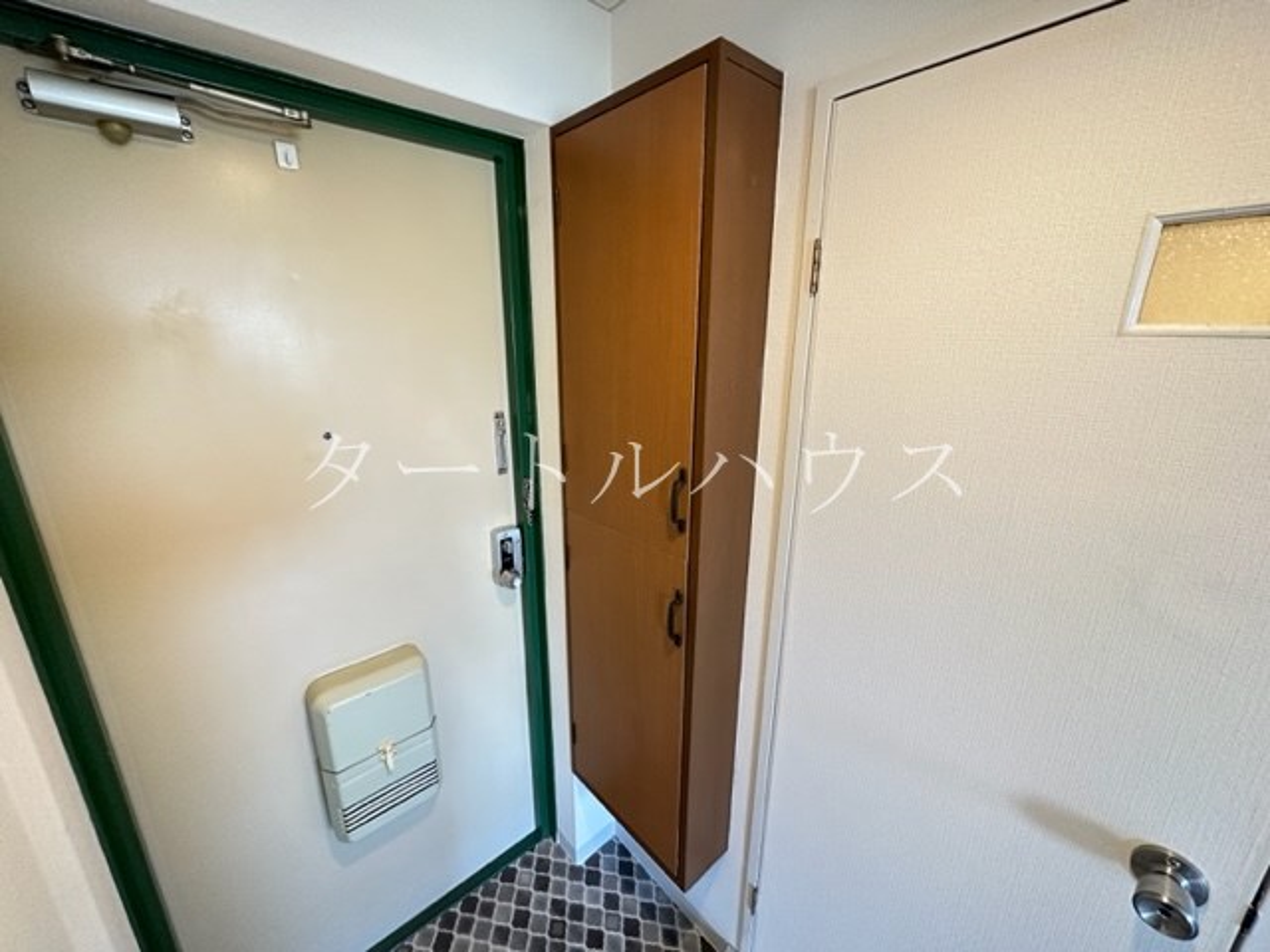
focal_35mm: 14
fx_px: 514
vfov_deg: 85.7
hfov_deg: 102.1
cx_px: 635
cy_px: 476
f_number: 2.2
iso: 250
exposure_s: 1/60
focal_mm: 2.22
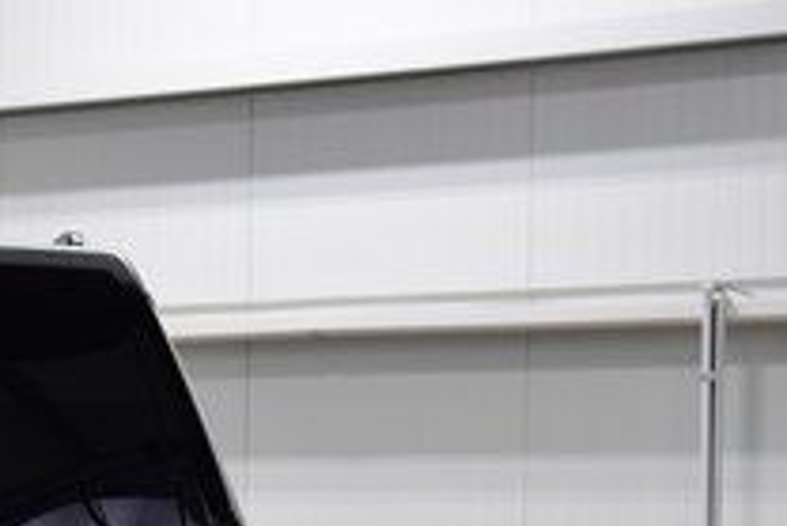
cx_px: -318
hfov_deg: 11.4
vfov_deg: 7.7
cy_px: 740
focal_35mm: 175
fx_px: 3828
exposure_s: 1/20
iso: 400
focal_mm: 38
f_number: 6.3
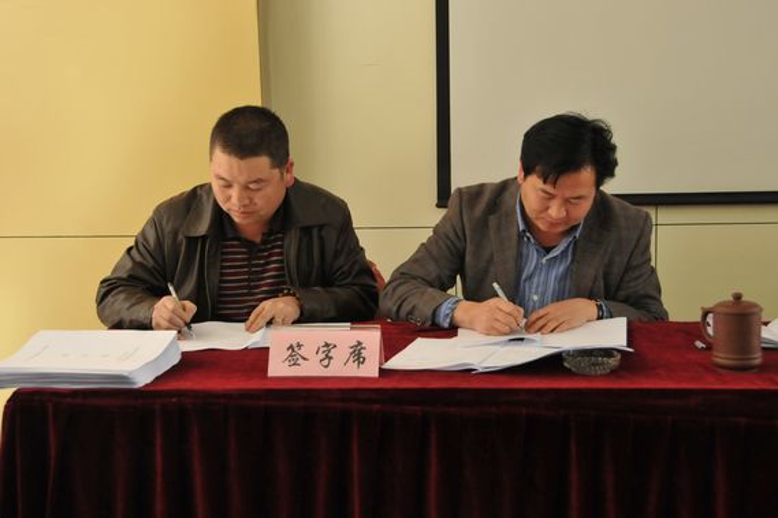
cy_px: 259
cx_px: 389
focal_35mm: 54
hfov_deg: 36.9
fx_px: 1167
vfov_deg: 25.0
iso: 1000
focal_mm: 36
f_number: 5.6
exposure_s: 1/125
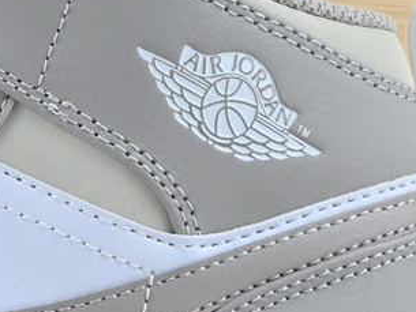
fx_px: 2523
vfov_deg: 7.1
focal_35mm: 210
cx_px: -194
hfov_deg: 9.2
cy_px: 289
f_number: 10
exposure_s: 1/160
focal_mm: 37
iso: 1000
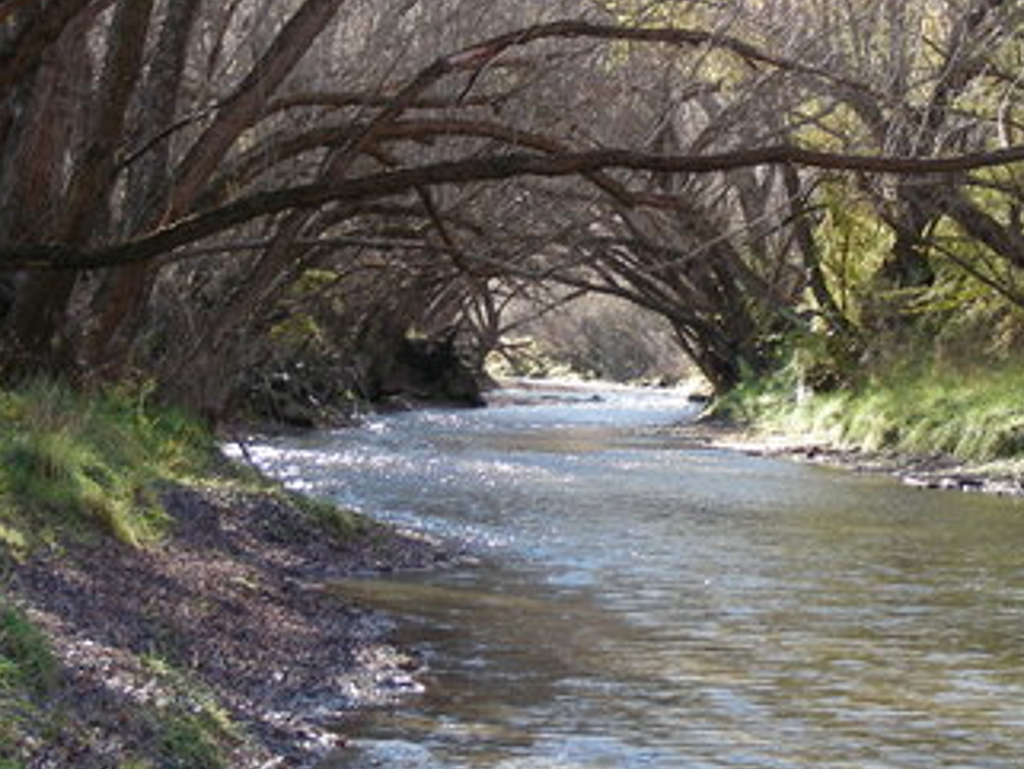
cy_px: 321
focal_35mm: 106
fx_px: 3137
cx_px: 622
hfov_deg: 18.5
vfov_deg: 14.0
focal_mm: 10.5
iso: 50
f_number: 3.5
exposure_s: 1/46.3
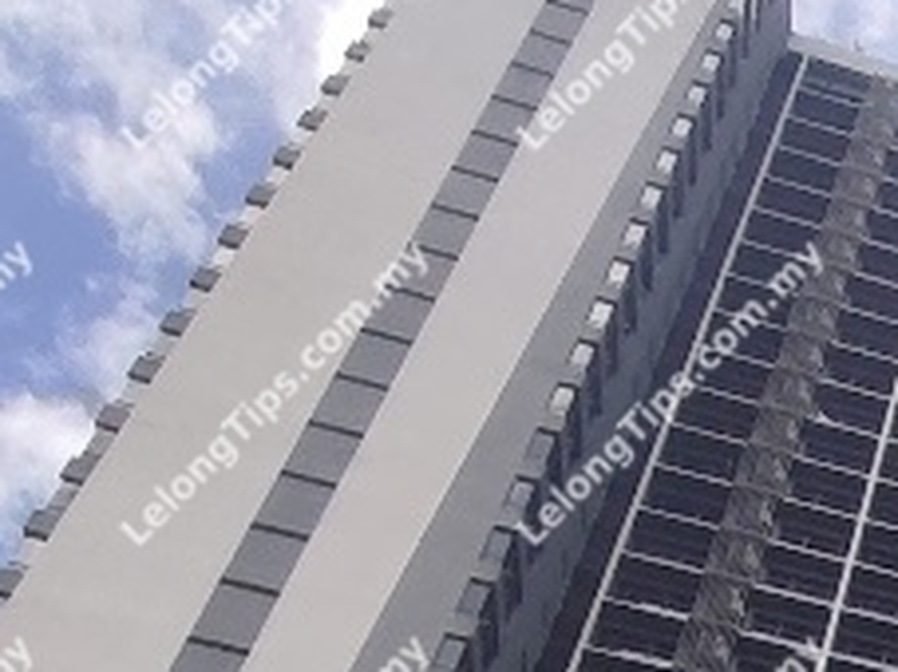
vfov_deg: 12.3
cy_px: 1692
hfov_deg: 18.7
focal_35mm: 90
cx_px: 1414
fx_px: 2334
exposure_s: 1/1576
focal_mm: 1.65
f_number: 2.2
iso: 50
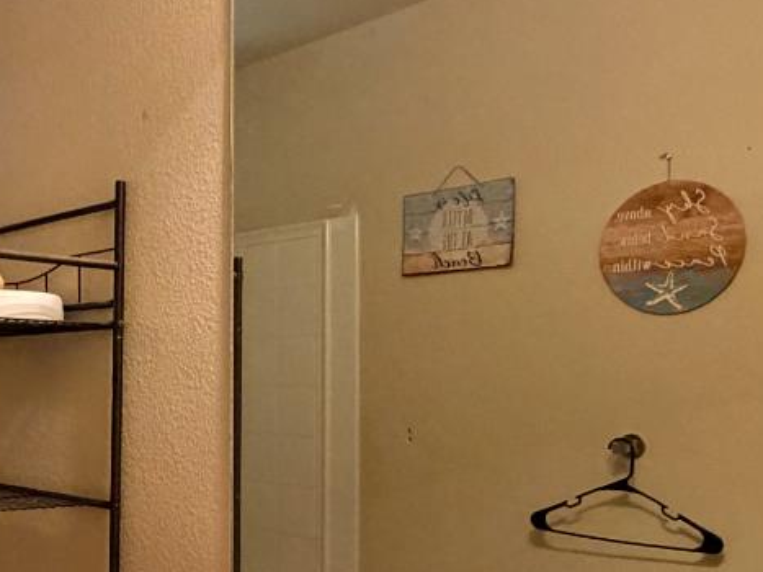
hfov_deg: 38.6
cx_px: 49
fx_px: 992
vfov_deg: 32.0
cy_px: 359
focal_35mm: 45
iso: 500
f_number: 2.2
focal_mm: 2.22
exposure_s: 1/60
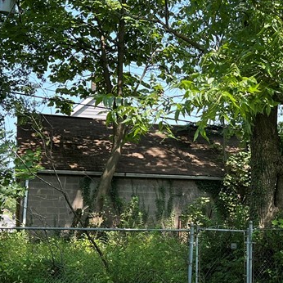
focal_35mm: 68
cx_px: 231
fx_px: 629
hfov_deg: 24.9
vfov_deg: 25.0
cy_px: 220
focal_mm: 5.7
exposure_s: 1/758
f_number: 1.5
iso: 50
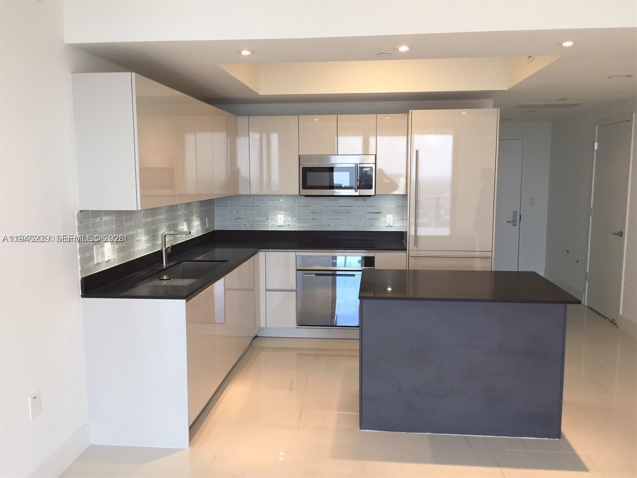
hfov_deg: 61.7
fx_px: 534
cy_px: 239
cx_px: 318
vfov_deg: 48.2
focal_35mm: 29
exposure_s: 1/30
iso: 32
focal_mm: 4.15
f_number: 2.2
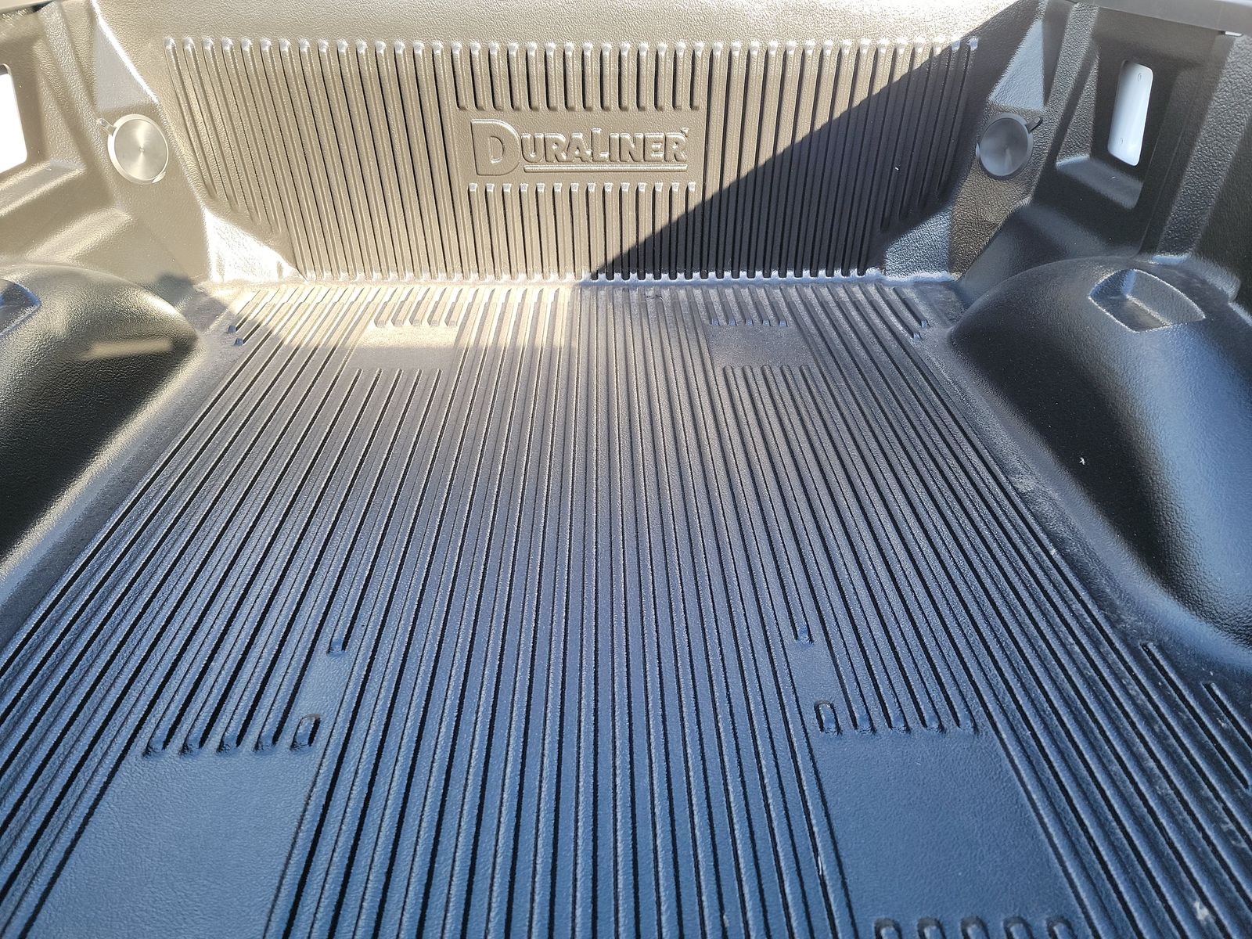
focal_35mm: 24
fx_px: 868
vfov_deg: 56.8
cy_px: 470
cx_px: 626
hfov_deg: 71.6
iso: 60
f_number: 1.8
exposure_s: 1/59
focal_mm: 6.7
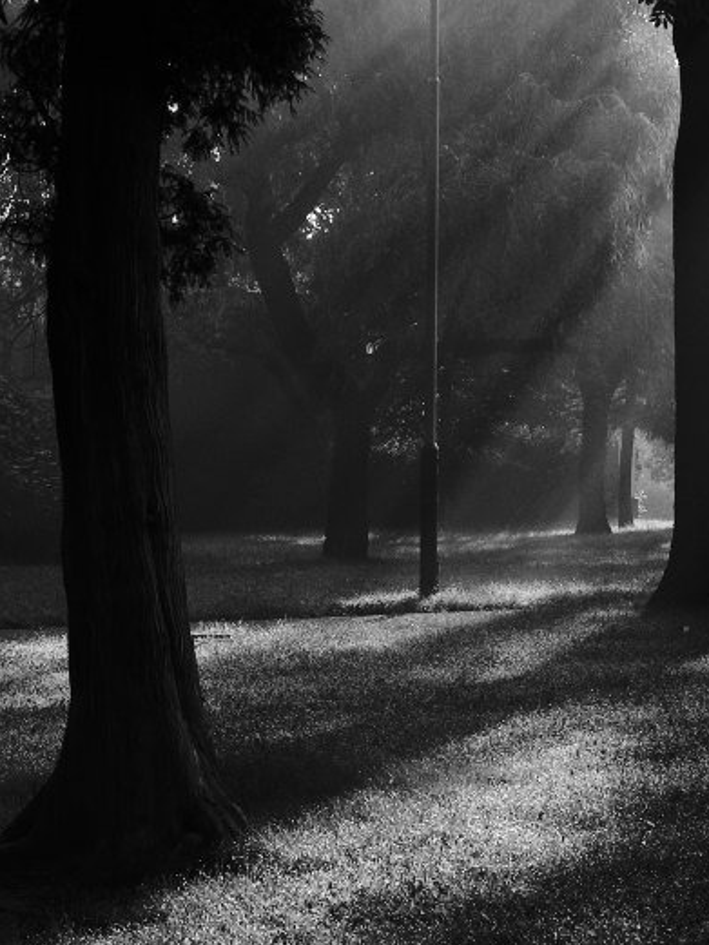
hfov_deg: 8.8
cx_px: 558
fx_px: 4586
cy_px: 474
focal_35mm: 168
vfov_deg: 11.8
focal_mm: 20.8
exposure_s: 1/320
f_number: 4
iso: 100
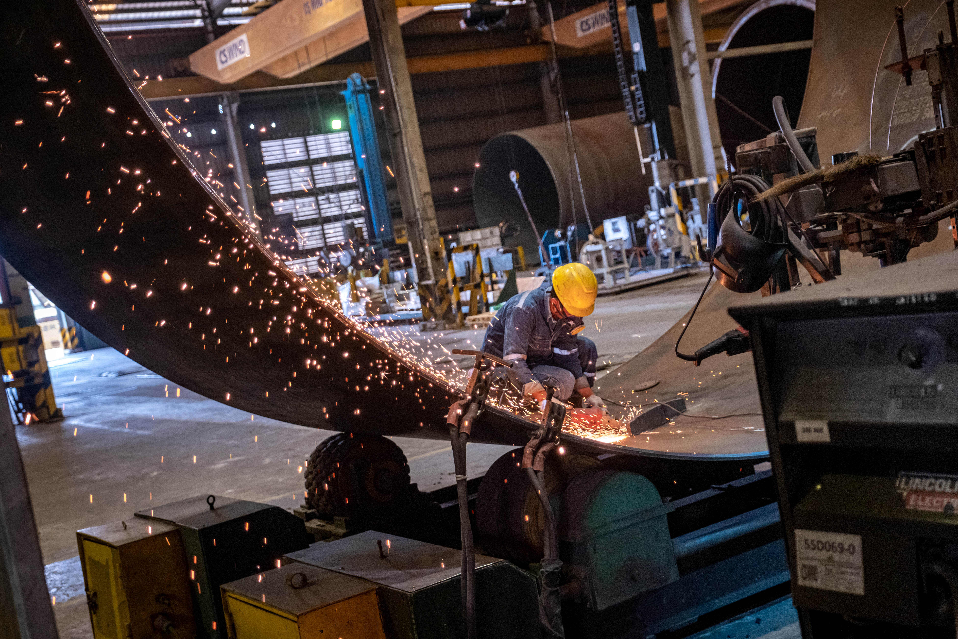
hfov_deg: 41.1
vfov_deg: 28.1
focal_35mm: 48
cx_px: 479
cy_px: 320
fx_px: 1277
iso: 1250
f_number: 2.8
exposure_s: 1/200
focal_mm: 32.1
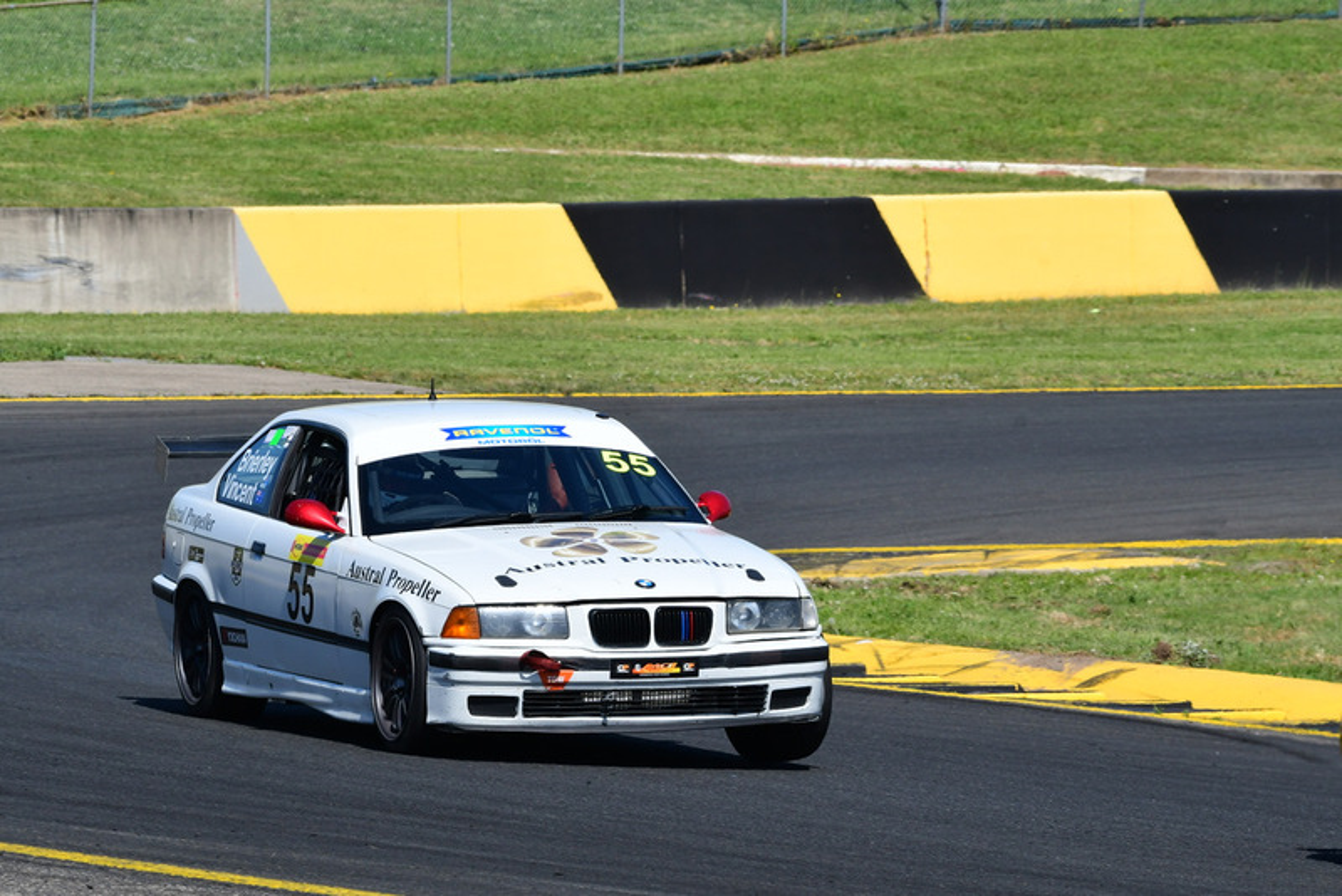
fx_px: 11187
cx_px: 671
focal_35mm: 300
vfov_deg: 4.6
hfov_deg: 6.9
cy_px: 448
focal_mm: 200
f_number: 11
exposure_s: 1/640
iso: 400
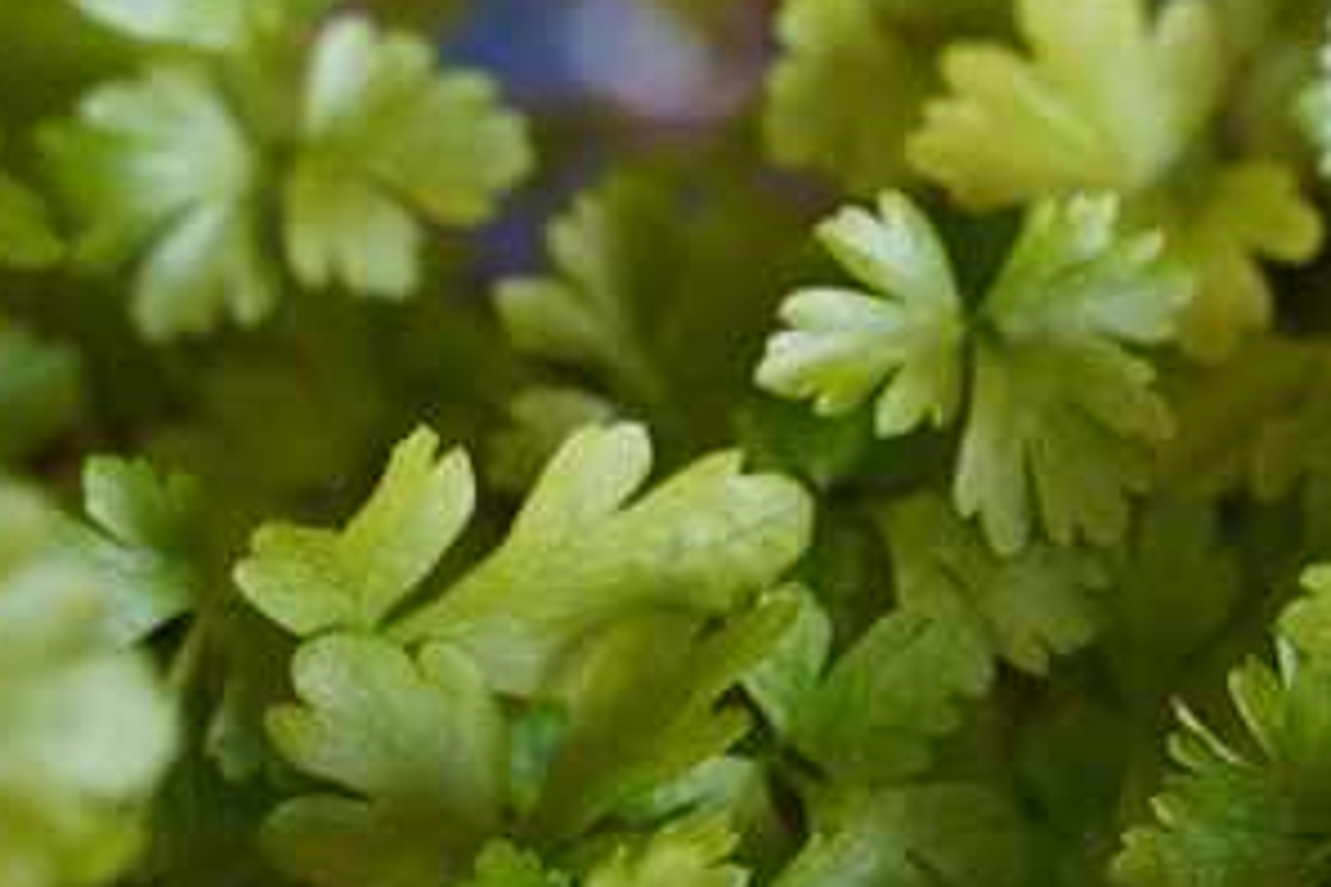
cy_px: 511
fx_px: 3734
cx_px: 1138
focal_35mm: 101
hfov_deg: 19.9
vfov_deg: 13.5
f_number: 5
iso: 1250
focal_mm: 50
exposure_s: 1/50
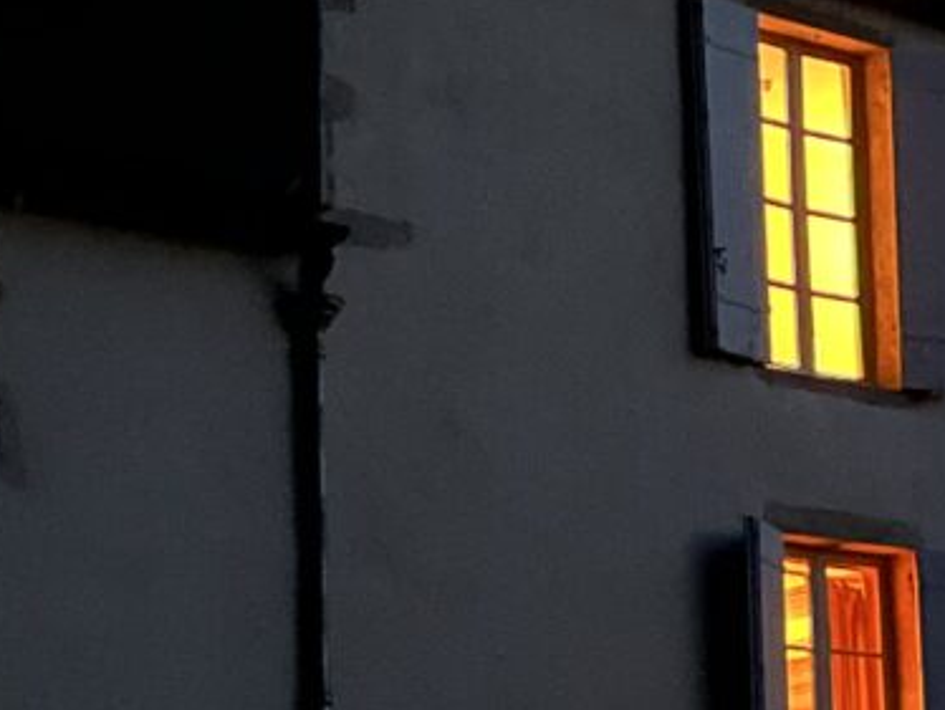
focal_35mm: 132
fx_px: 3606
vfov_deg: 11.2
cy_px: 332
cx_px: 1069
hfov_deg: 14.5
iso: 400
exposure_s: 1/2
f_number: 1.6
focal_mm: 5.1
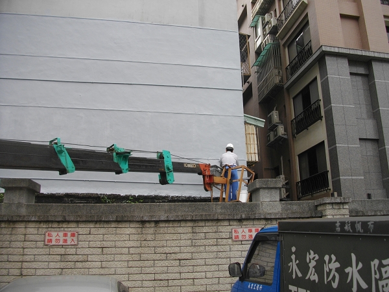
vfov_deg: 44.2
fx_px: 360
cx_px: 194
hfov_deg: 56.8
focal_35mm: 32
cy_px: 146
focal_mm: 5.7
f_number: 2.9
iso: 100
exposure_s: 1/400
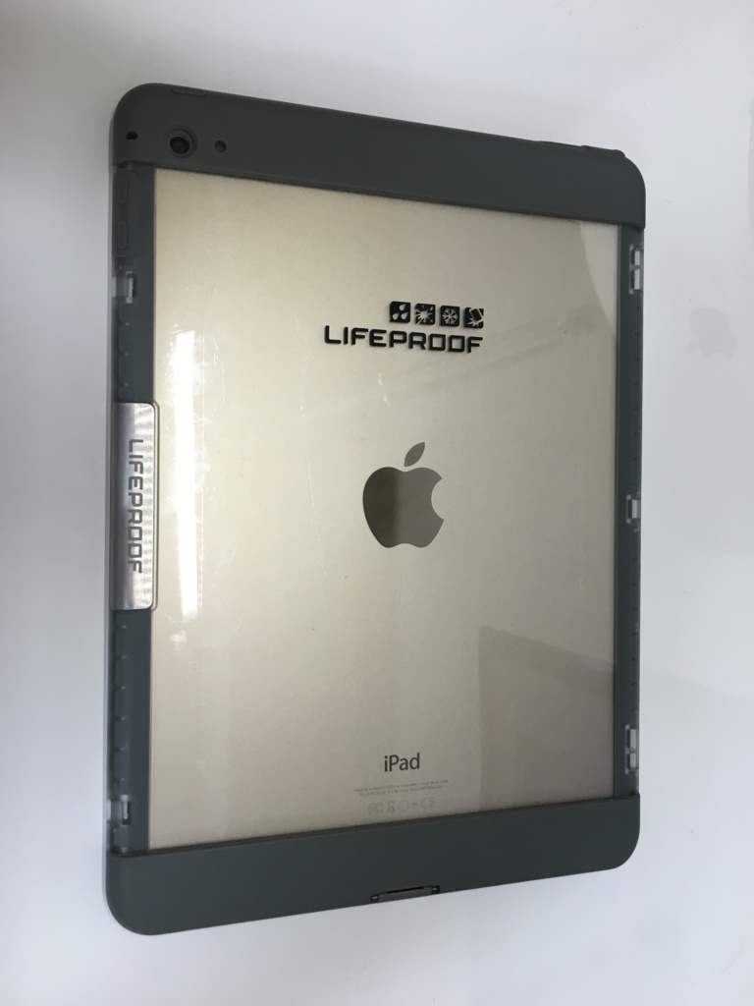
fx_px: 842
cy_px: 503
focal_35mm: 29
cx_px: 377
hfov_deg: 48.2
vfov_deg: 61.7
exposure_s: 1/30
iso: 32
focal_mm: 4.15
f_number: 2.2
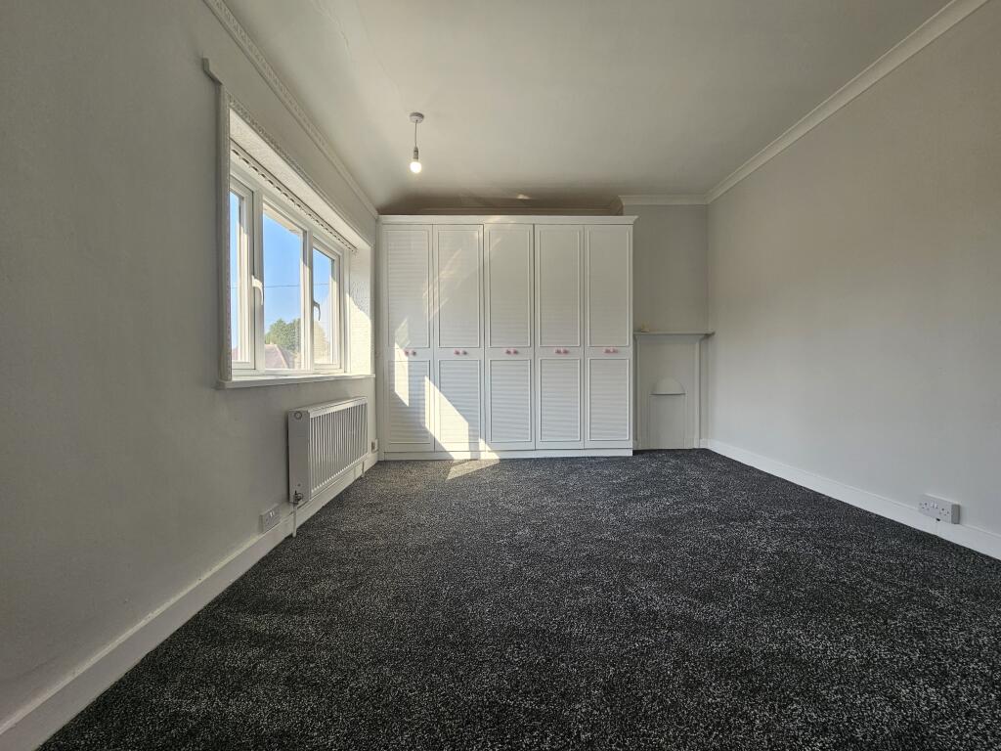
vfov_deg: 89.9
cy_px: 376
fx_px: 376
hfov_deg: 106.2
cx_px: 500
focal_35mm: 13
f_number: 2.2
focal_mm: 2.2
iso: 50
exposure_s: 1/196
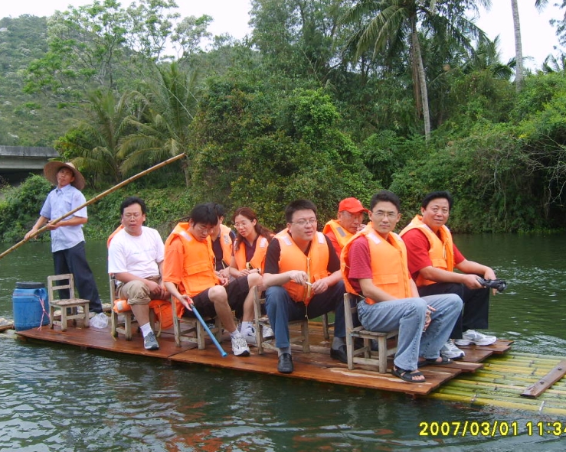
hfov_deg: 49.1
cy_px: 227
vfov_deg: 40.1
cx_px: 292
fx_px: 620
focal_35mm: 37
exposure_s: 1/350
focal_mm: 5.8
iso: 50
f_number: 2.8
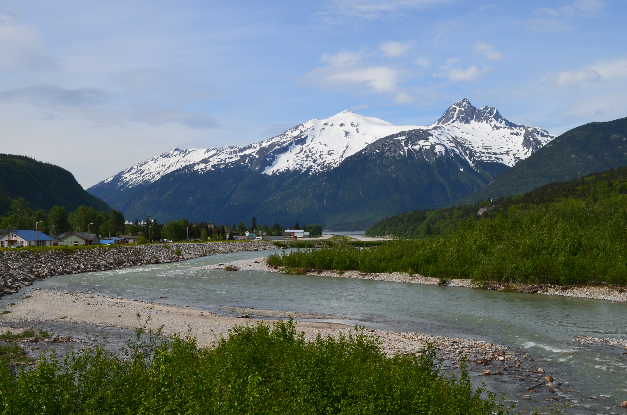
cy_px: 208
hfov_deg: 45.0
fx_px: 756
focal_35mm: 44
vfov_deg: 30.7
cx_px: 314
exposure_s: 1/200
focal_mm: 29
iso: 100
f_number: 13
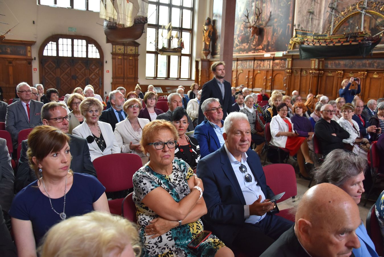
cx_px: 192
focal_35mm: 52
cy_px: 128
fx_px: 560
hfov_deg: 37.8
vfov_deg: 25.8
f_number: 4.5
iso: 800
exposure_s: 1/80
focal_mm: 35
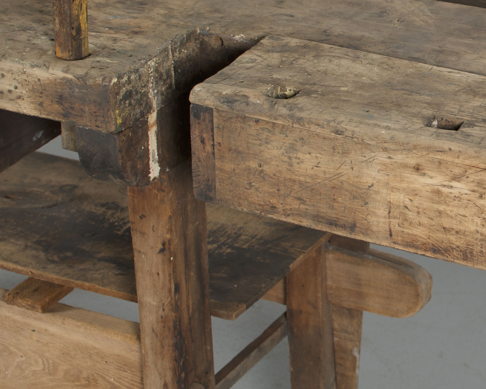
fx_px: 1510
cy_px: 136
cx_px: 504
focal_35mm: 105
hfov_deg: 17.8
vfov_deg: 14.6
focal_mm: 35
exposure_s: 1/125
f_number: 6.3
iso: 100
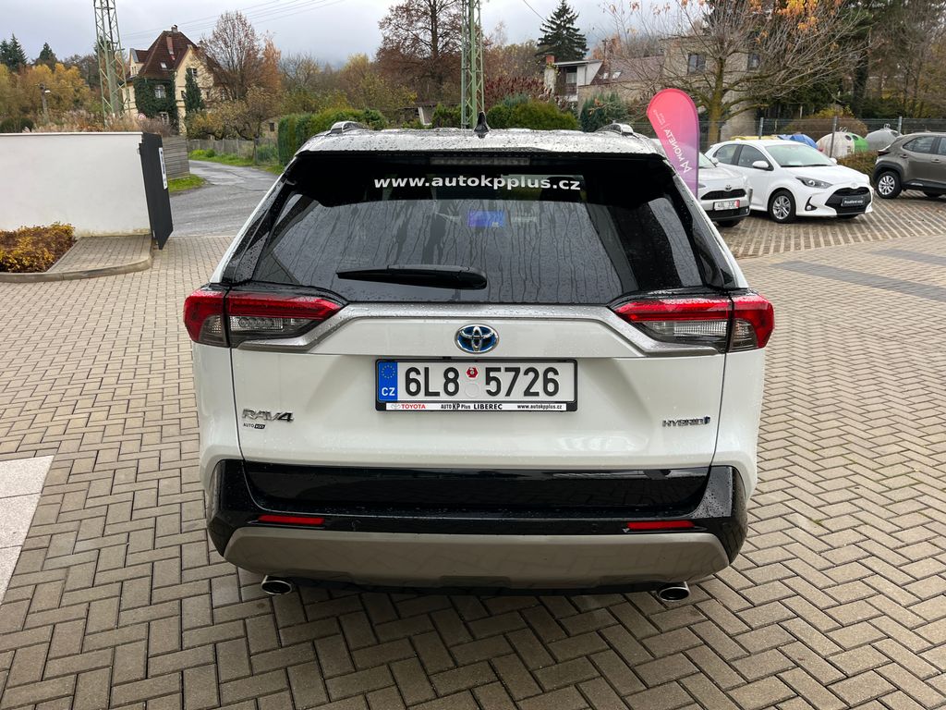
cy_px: 355
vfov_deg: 53.1
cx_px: 473
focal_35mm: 26
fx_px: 711
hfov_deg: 67.3
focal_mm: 5.1
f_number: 1.6
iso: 50
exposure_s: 1/122
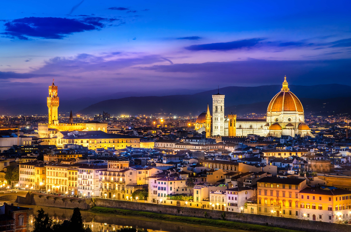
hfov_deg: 24.7
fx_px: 803
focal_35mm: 82
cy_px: 116
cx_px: 176
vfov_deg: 16.5
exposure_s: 6
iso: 100
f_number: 8
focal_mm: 55
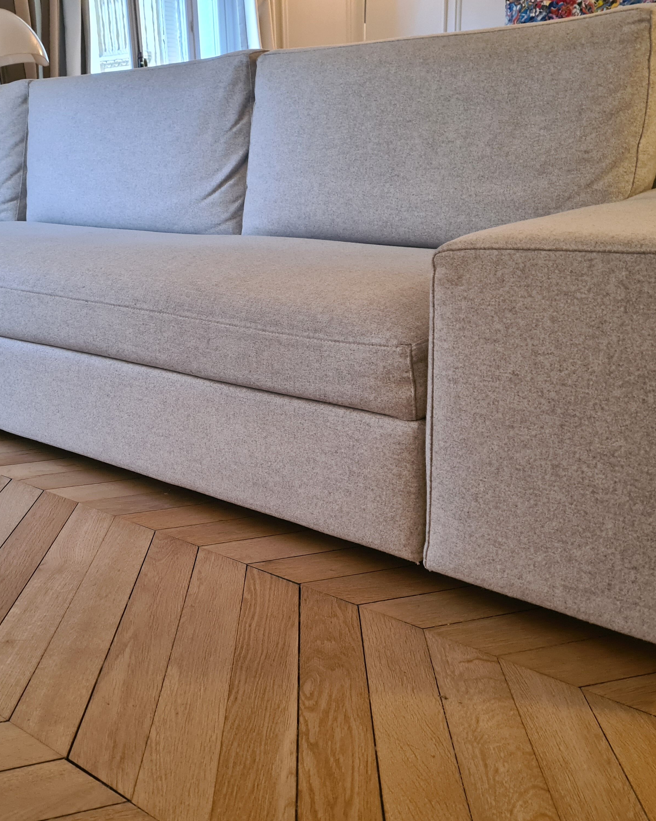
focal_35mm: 34
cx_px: 285
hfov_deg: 43.3
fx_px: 825
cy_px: 410
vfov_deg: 52.8
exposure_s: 1/33
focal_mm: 5.4
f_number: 1.8
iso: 640
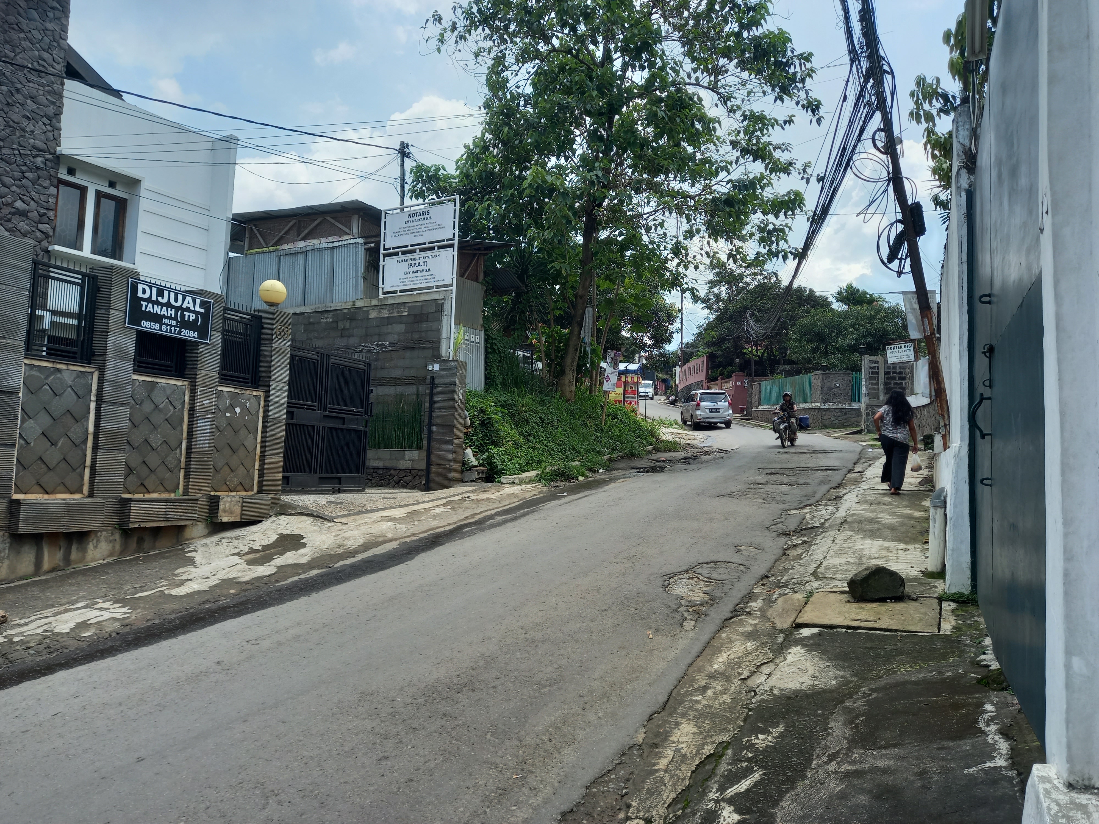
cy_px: 412
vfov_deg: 54.9
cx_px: 550
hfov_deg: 69.4
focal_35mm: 25
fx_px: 794
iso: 25
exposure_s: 1/396
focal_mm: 4.6
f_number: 2
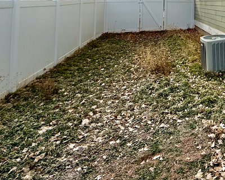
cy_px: -9
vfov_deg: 36.8
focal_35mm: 35
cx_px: 252
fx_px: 233
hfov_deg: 40.6
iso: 64
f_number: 2.2
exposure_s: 1/1464
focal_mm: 2.22
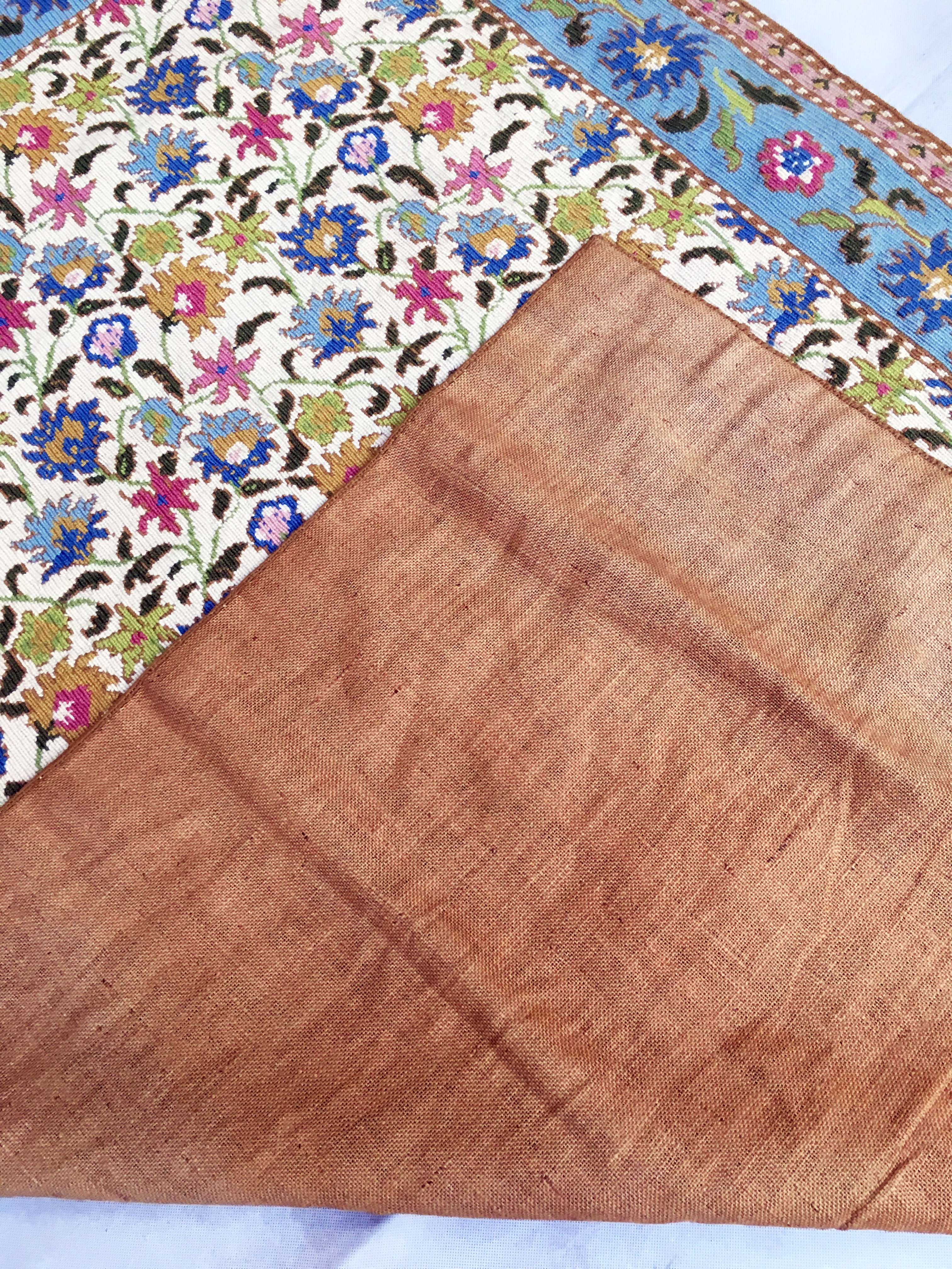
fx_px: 1063
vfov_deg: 61.7
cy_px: 634
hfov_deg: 48.2
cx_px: 476
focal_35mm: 29
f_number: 2.2
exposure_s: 1/33
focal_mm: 4.15
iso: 80
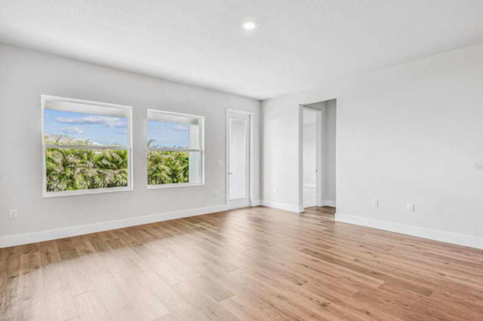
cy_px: 166
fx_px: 228
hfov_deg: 93.2
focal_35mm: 17
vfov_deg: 70.4
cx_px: 231
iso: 100
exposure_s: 1/60
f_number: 7.1
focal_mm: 10
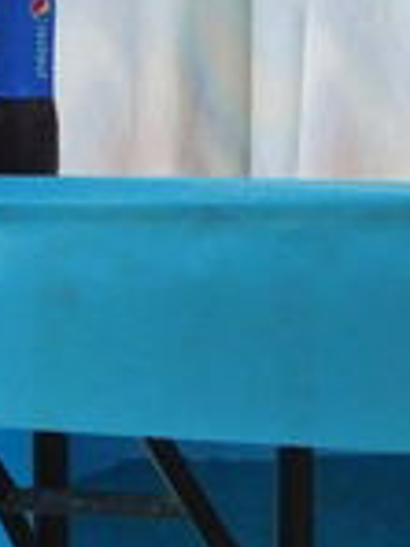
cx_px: 595
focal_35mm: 866
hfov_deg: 1.7
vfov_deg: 2.3
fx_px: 13676
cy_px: -81
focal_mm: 28.5
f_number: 5.2
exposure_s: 1/30
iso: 250
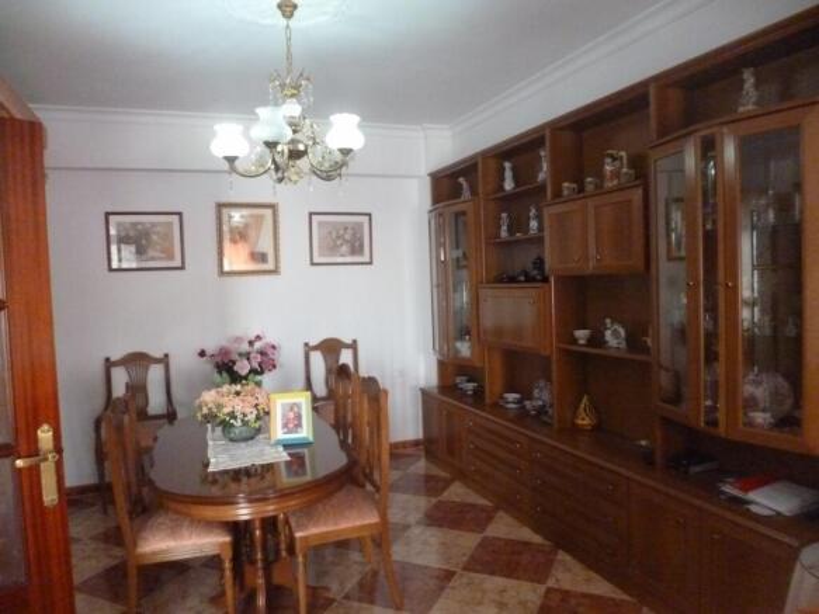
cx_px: 410
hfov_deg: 71.6
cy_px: 307
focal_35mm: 24
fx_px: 568
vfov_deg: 56.8
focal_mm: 4.3
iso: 800
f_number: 2.5
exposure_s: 1/20
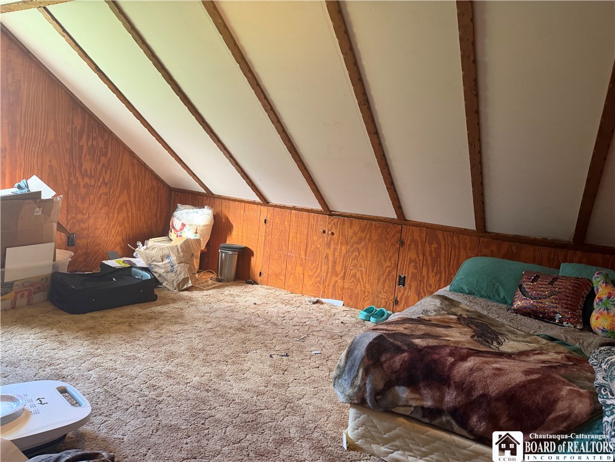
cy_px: 231
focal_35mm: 24
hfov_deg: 71.6
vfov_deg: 56.8
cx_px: 308
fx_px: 426
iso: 320
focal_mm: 6.76
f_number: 1.78
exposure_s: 1/60
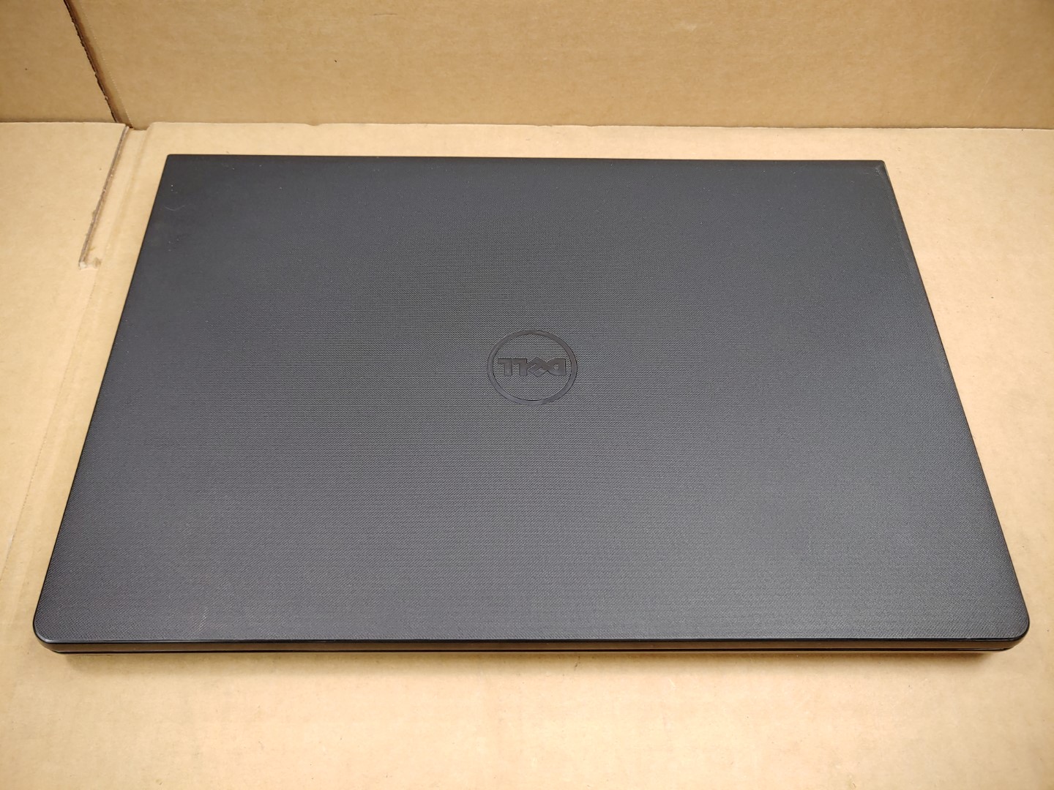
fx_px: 792
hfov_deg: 67.3
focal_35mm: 26
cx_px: 527
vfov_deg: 53.1
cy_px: 395
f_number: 1.8
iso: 100
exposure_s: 1/120
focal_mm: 4.36
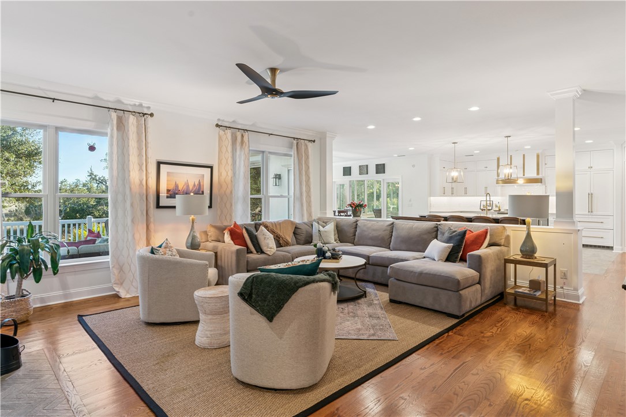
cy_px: 208
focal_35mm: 20
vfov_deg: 61.9
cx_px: 313
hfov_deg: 84.0
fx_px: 348
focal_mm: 20
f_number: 8
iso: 250
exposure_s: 1/8
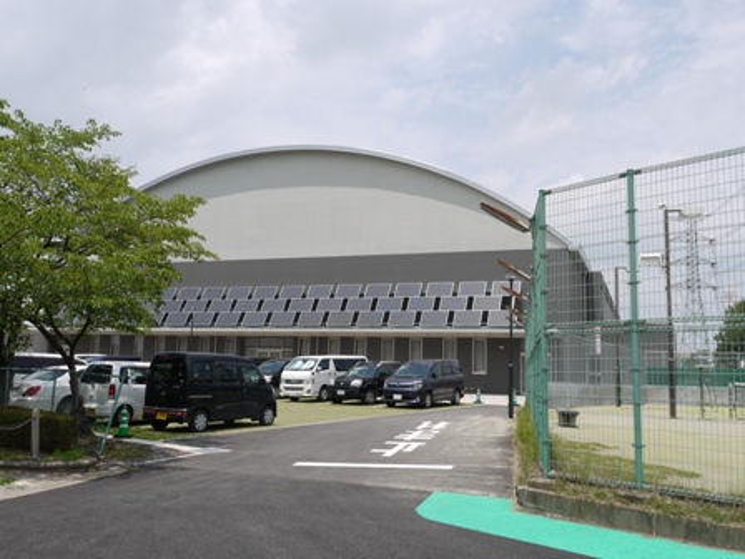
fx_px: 689
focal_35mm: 32
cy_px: 280
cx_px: 372
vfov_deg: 44.2
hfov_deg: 56.8
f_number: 8
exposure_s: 1/400
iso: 100
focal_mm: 16
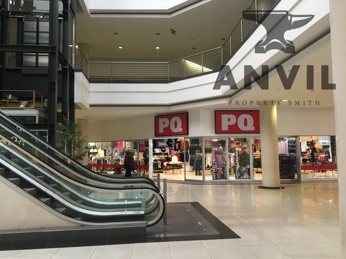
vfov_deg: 48.2
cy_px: 130
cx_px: 173
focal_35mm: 29
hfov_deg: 61.7
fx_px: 290
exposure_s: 1/33
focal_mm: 4.15
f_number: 2.2
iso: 125
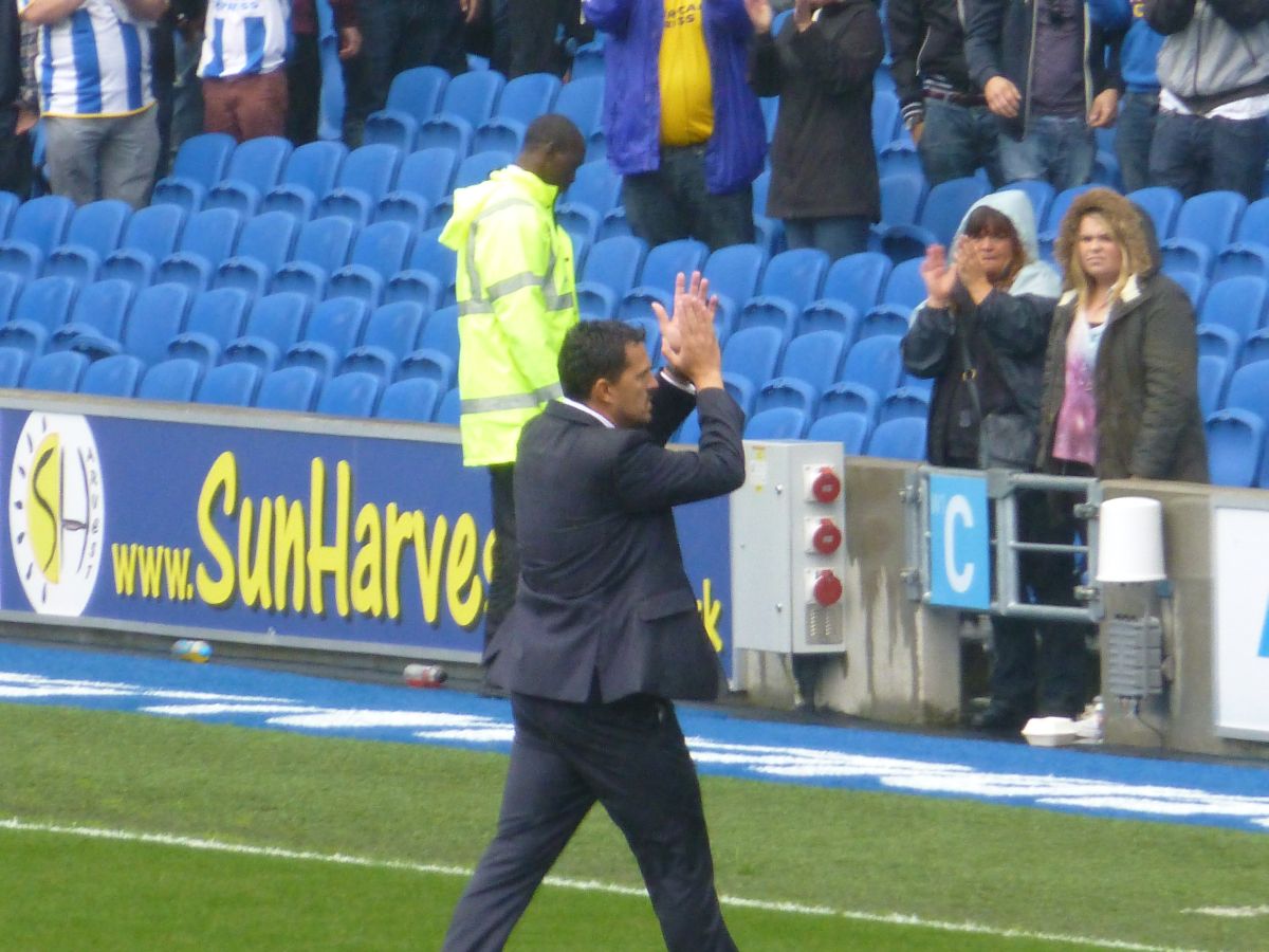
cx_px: 634
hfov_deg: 2.1
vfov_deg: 1.5
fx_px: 35193
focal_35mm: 960
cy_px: 476
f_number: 6.4
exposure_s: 1/125
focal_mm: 86
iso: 320
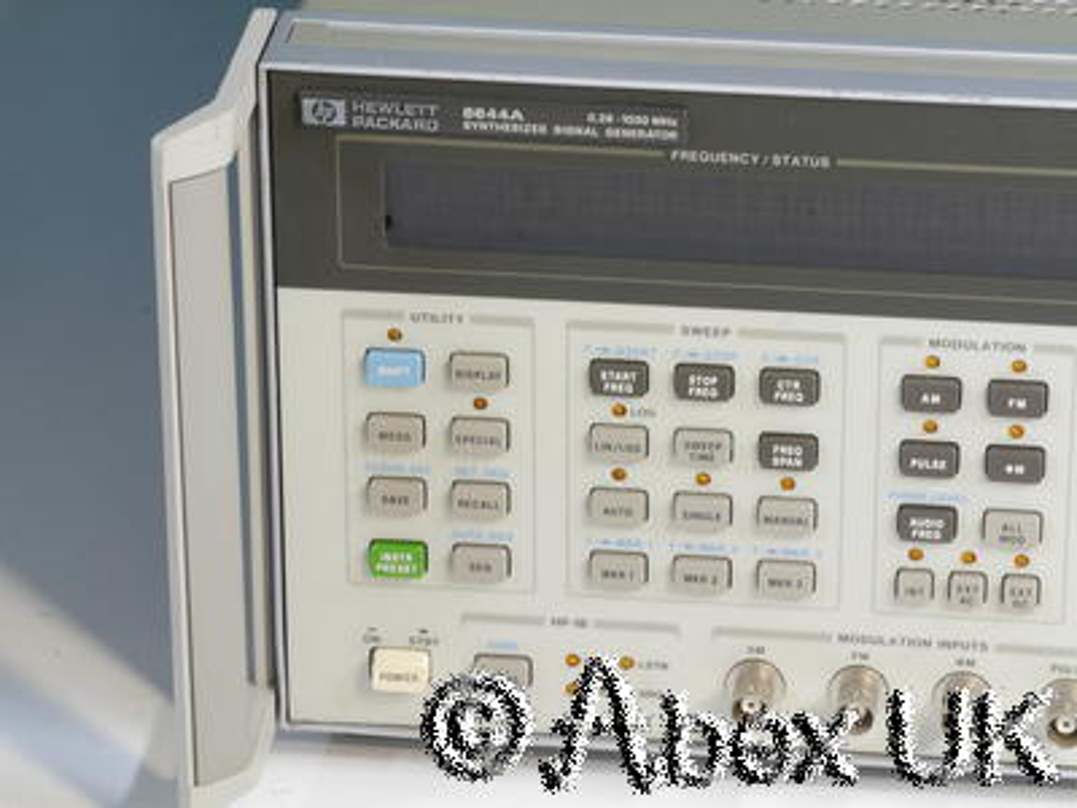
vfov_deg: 8.8
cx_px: 538
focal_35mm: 168
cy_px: 404
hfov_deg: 11.8
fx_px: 5227
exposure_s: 1.3
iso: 400
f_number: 16
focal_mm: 84
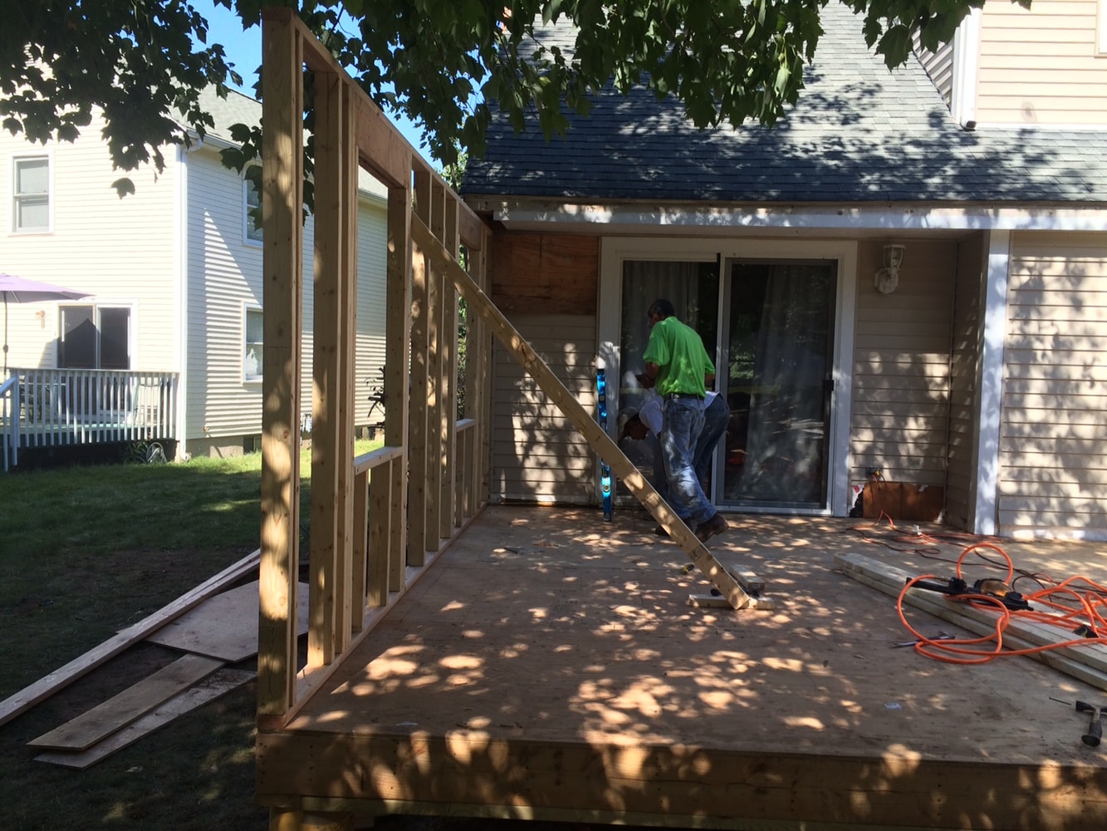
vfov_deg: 48.2
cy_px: 416
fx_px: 927
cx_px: 554
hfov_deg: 61.7
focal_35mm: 29
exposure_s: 1/612
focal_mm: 4.15
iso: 32
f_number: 2.2
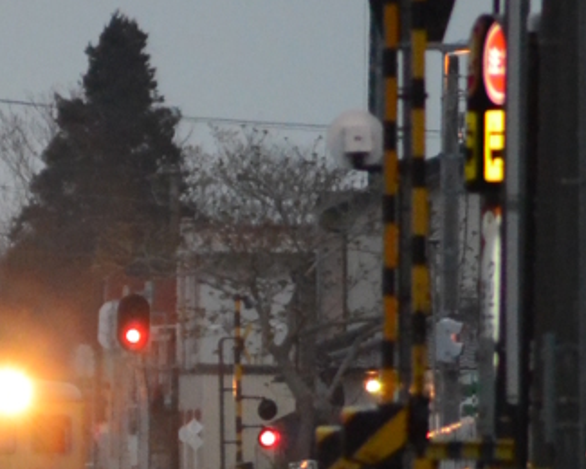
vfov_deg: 0.6
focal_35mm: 2396
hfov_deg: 0.8
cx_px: 2
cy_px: 373
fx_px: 41555
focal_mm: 300
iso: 1600
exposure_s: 1/160
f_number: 4
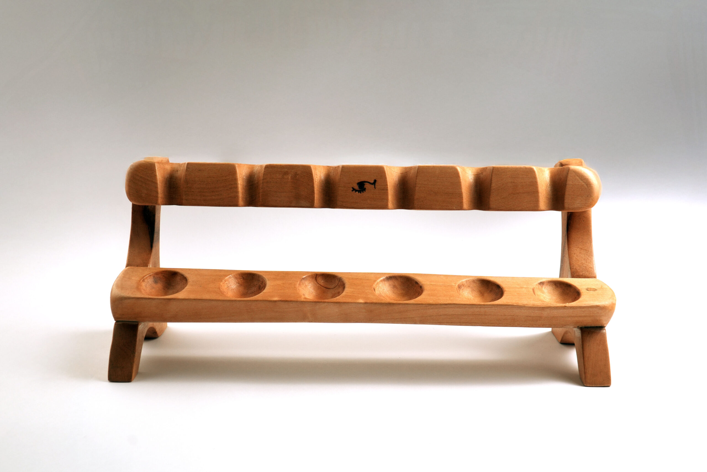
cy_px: 236
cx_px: 354
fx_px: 913
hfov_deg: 42.3
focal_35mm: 46
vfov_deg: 28.9
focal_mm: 31
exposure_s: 1/200
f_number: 10
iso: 200
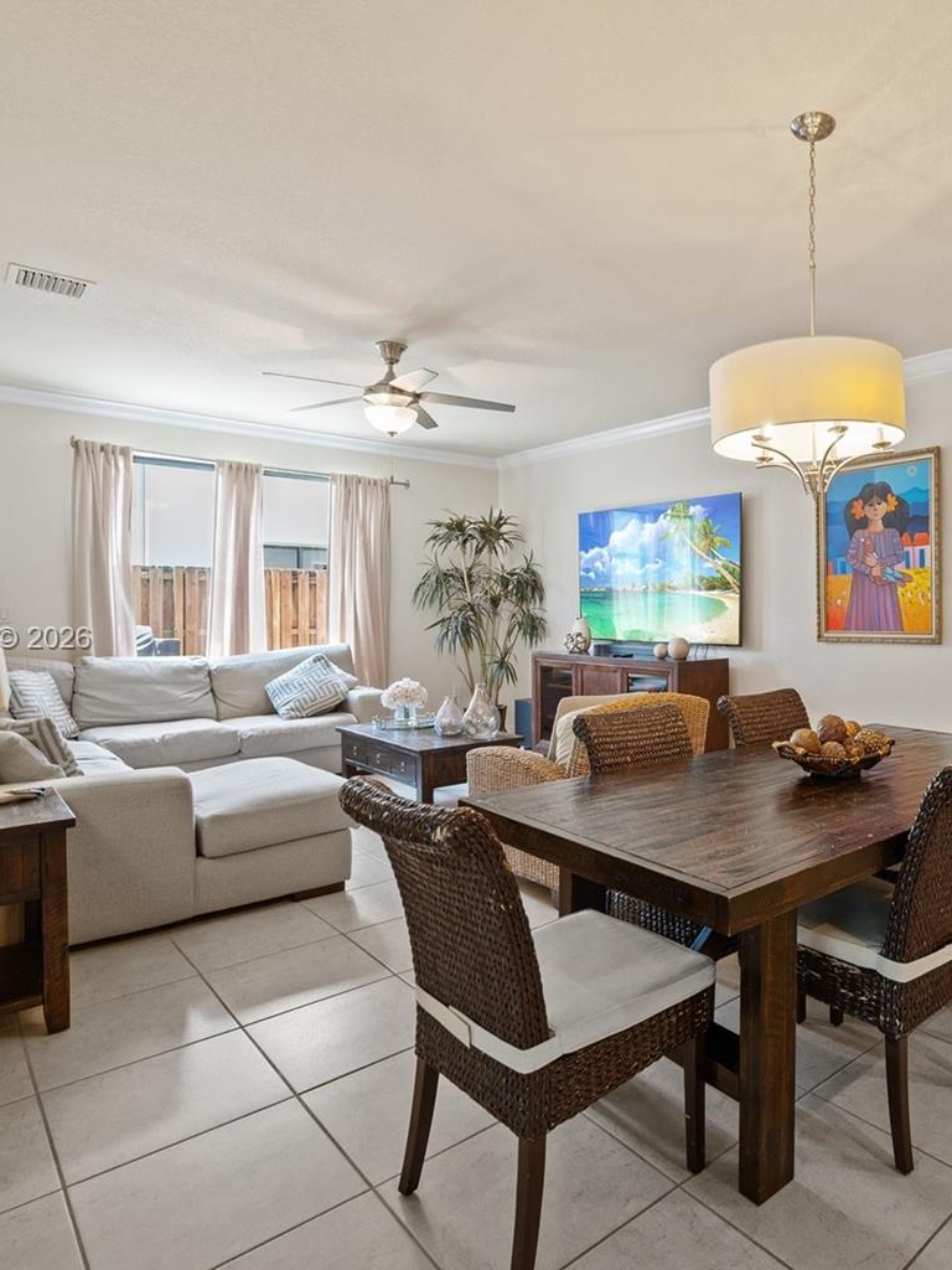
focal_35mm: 21
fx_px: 770
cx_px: 697
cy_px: 641
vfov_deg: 79.0
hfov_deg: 60.5
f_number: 8
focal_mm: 14
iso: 200
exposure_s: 1.6
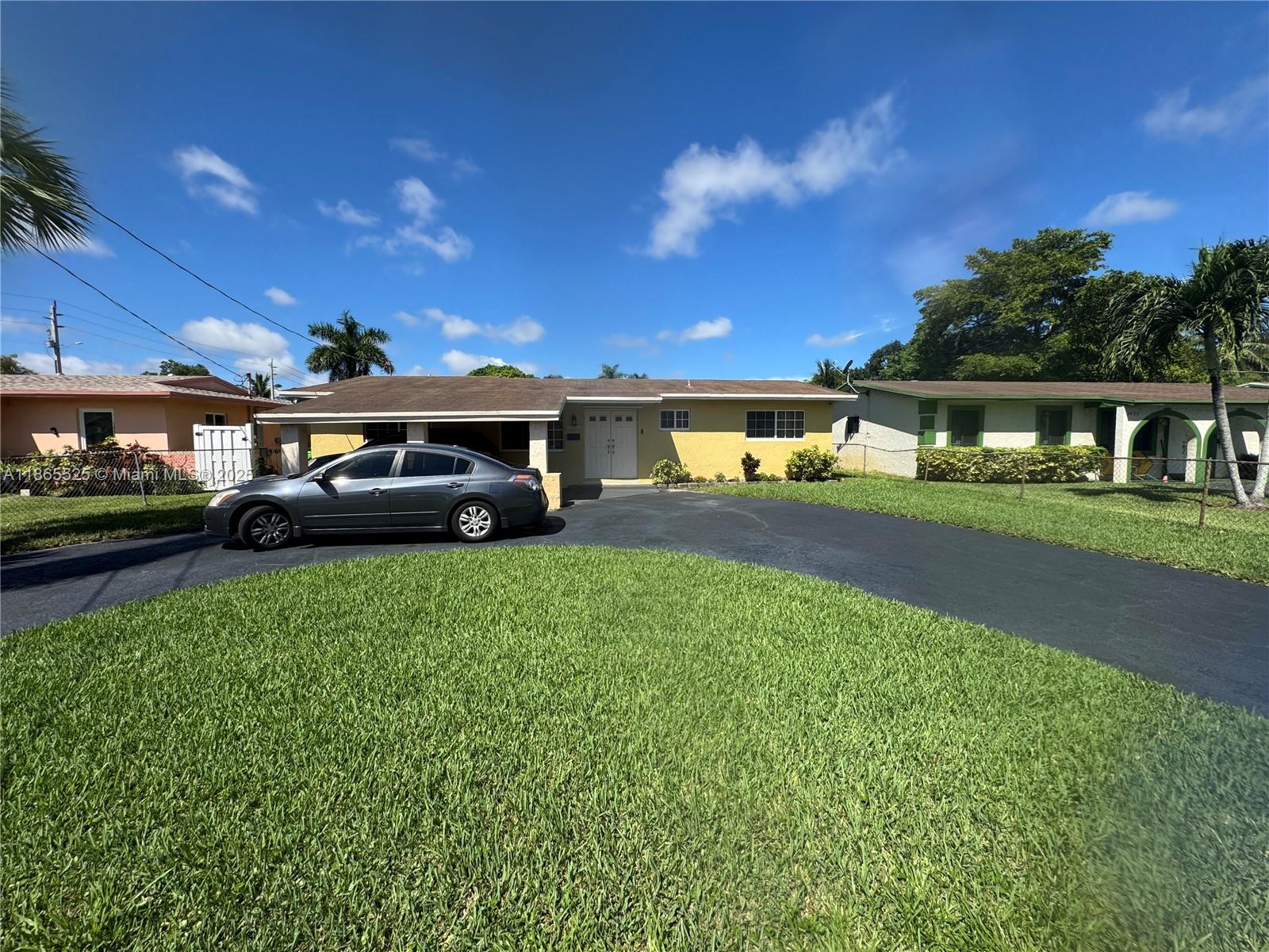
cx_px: 634
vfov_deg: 85.7
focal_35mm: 14
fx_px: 513
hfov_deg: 102.1
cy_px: 476
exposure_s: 1/2083
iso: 50
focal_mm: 2.22
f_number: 2.2
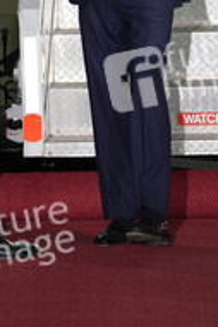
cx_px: 36
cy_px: -14
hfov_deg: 1.6
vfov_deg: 2.5
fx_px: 7634
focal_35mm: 839
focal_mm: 400
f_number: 5.6
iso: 1250
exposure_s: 1/250
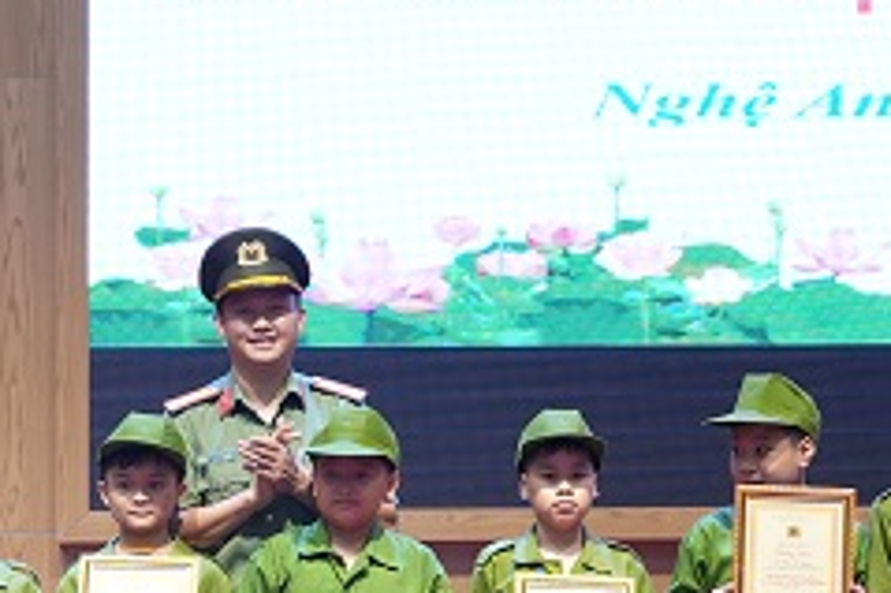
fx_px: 3809
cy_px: 384
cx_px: 298
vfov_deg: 8.9
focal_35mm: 154
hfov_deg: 13.3
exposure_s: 1/100
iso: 500
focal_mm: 24
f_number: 2.8
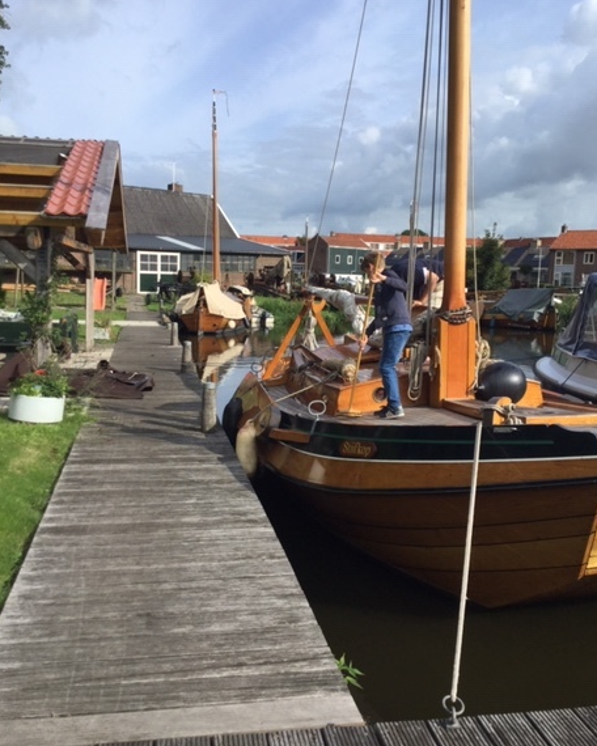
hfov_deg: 43.3
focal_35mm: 34
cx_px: 310
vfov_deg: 52.8
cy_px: 365
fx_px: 751
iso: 25
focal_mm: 3.3
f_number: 2.4
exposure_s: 1/1131
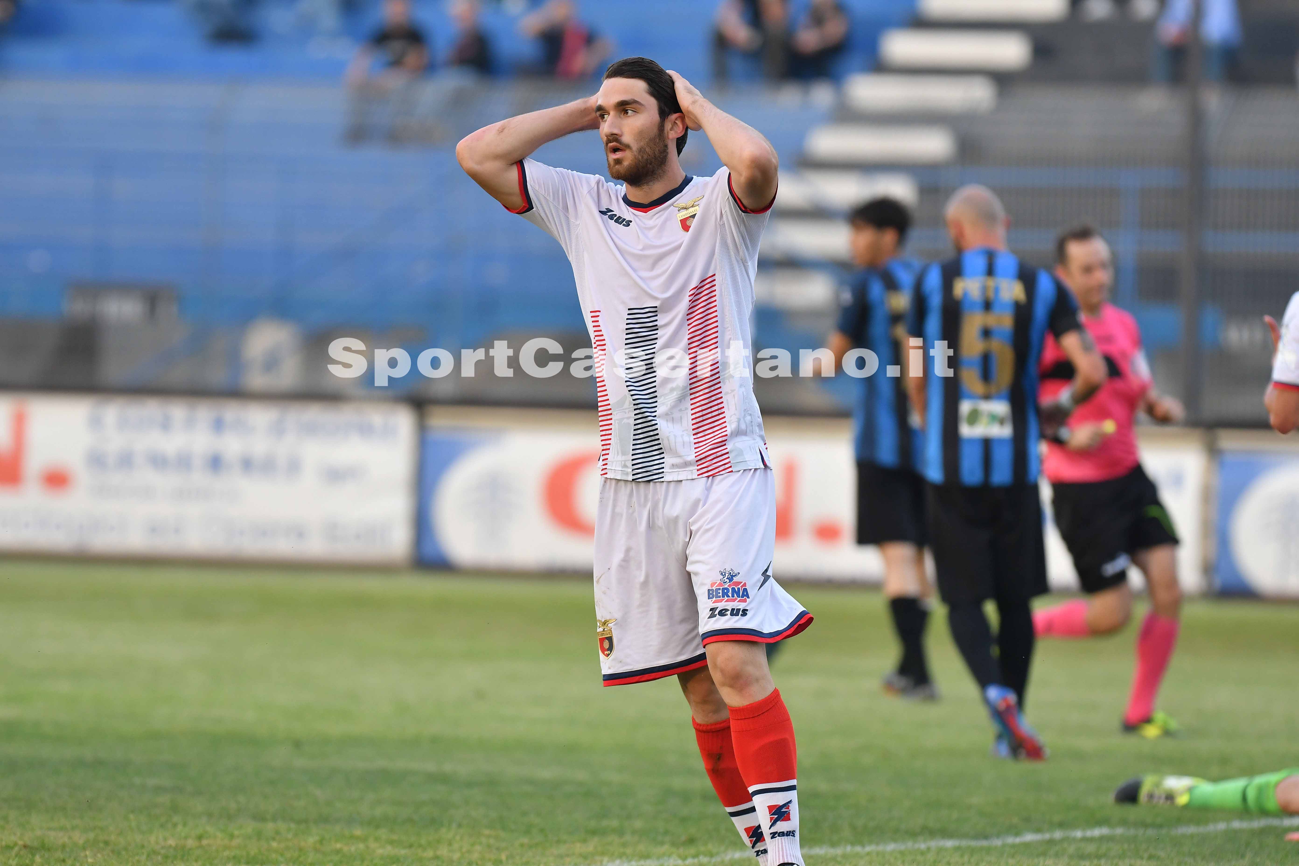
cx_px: 650
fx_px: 11907
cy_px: 433
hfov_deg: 6.2
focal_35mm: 330
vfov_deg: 4.2
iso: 800
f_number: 4
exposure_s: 1/1250
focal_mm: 220
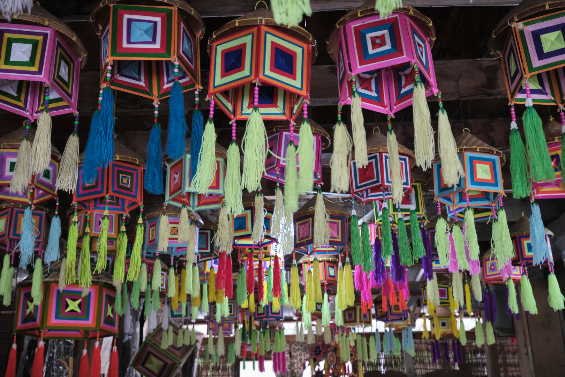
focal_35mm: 37
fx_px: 581
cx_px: 282
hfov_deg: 51.9
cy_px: 188
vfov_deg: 35.9
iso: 1600
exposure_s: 1/20
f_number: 5.6
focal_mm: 24.7
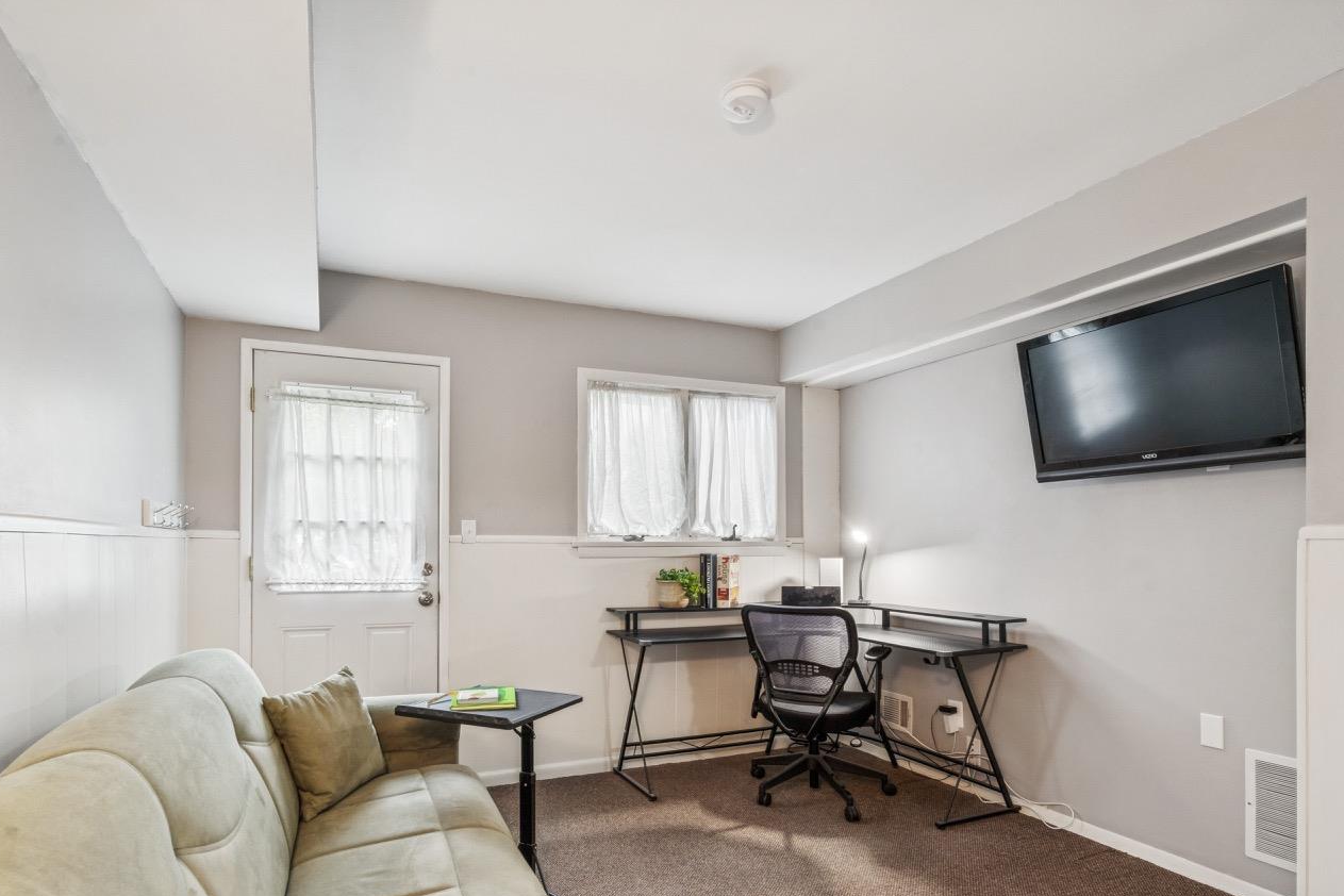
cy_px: 530
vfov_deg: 64.1
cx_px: 628
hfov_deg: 86.8
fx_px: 709
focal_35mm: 19
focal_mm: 16
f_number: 11
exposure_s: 1/25
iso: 200
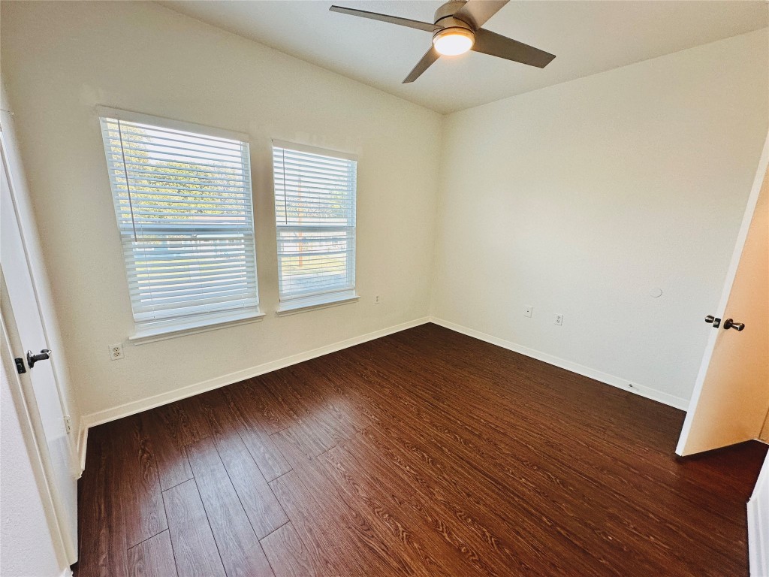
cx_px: 384
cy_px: 288
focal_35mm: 14
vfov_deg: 85.7
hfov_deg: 102.1
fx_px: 311
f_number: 2.2
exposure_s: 1/120
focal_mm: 2.22
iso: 125
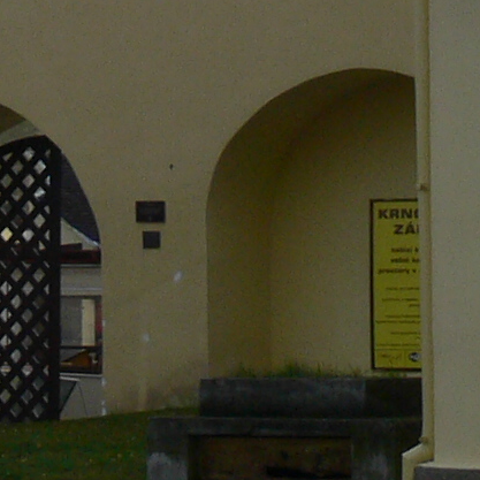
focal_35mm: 263
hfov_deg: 6.7
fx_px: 4126
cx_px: 113
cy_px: -310
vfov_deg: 6.5
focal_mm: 8
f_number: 5.6
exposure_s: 1/160
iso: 80
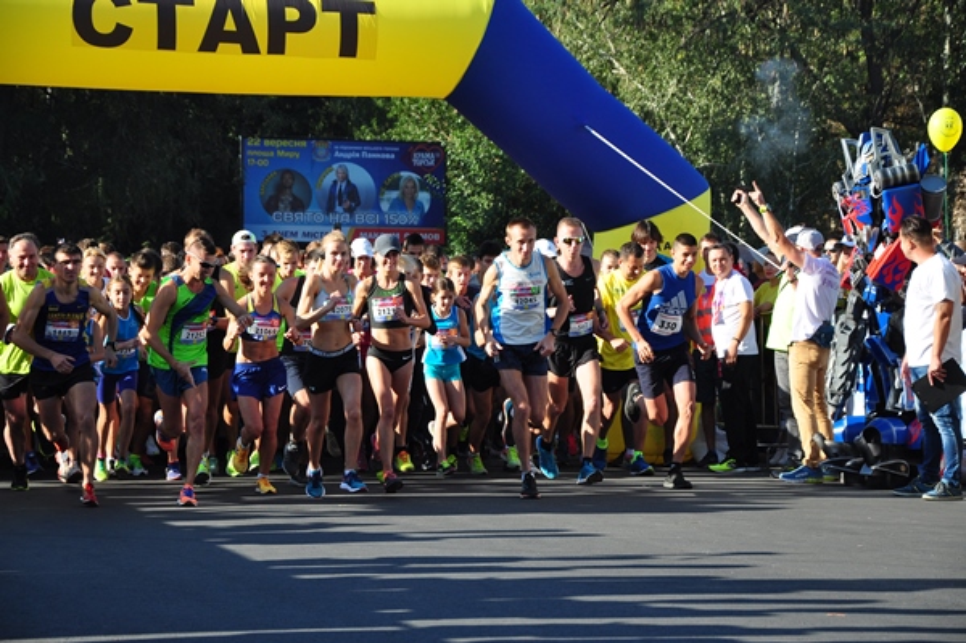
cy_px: 322
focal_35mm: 112
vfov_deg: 12.2
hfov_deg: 18.2
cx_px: 483
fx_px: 3016
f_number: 6.3
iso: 400
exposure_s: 1/640
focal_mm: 75
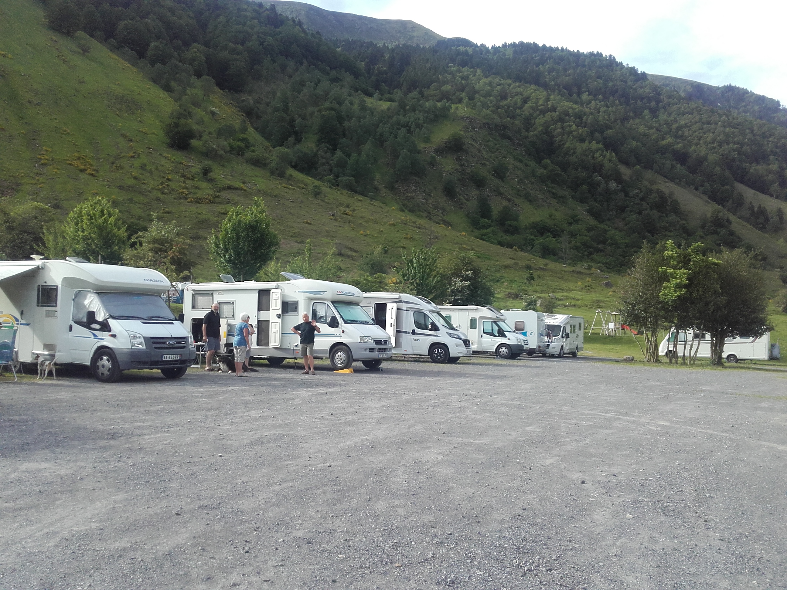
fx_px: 705
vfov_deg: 45.4
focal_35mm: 31
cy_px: 295
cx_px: 394
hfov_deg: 58.4
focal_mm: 3.31
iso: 50
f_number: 2.2
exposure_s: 1/468
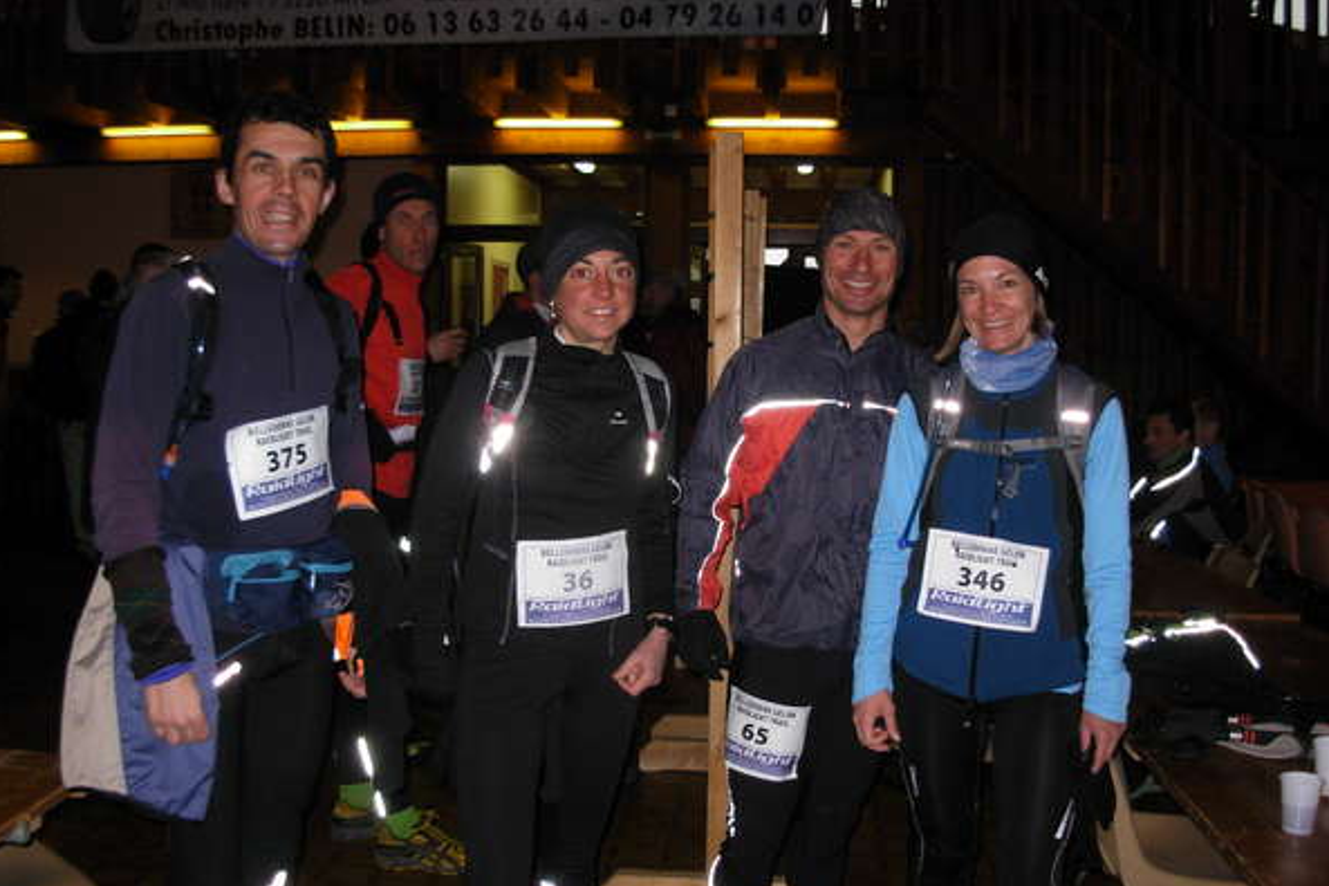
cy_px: 464
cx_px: 663
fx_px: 1476
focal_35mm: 40
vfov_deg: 33.4
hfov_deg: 48.5
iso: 183
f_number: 2.9
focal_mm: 6.3
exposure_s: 1/73.9
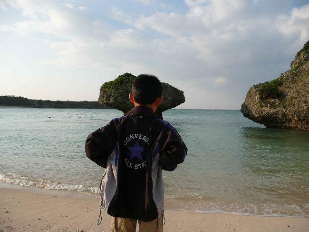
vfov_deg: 49.7
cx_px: 154
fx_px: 250
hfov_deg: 63.5
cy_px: 116
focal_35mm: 28
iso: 100
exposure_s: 1/800
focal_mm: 4.6
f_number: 3.3
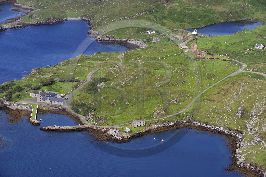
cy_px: 88
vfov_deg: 11.8
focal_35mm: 116
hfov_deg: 17.7
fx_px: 856
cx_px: 133
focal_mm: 116
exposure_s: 1/800
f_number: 6.3
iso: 200
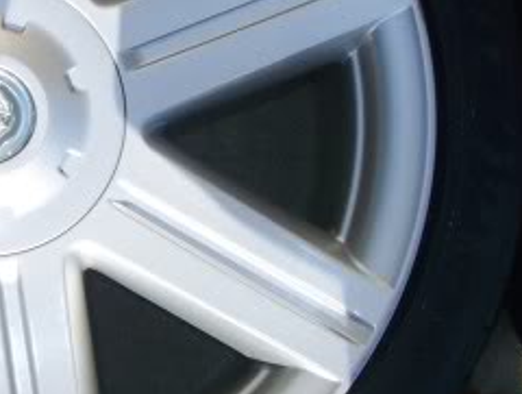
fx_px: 1526
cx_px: 27
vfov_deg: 14.6
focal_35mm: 101
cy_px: 100
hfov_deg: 19.0
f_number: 3.9
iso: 64
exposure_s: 1/400
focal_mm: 6.3
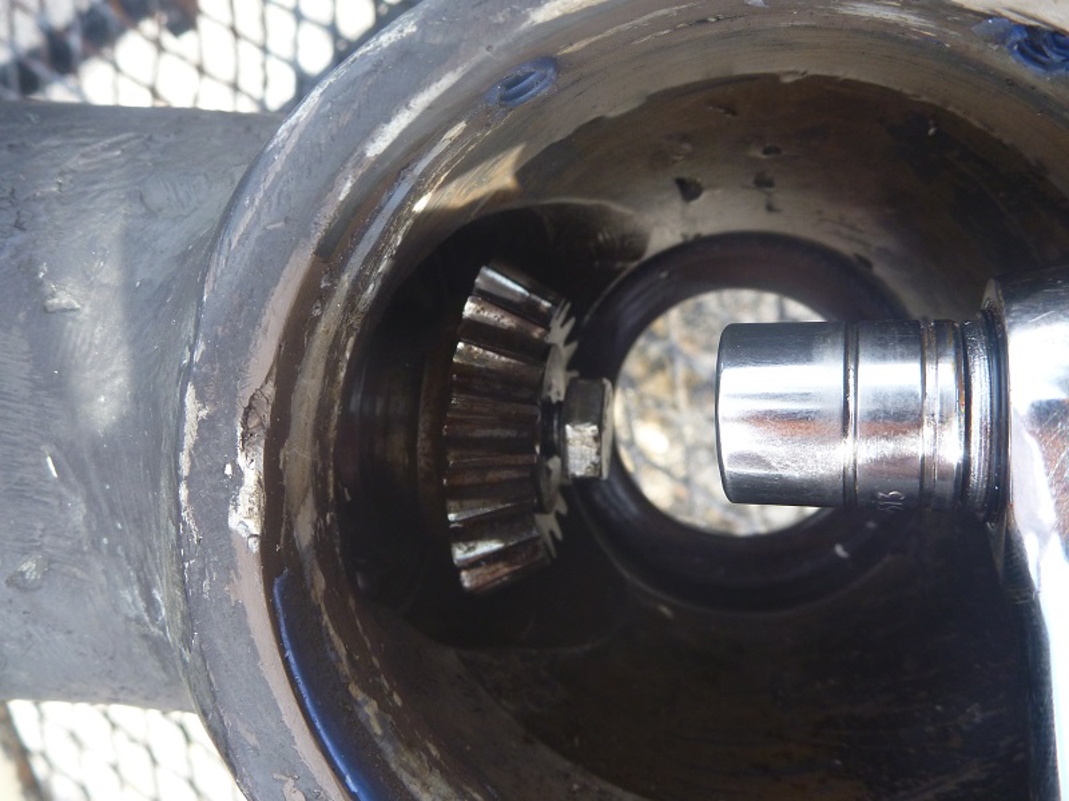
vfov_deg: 45.4
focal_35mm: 31
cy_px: 400
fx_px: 957
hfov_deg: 58.4
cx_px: 534
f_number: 3.5
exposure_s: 1/125
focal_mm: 5.5
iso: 160
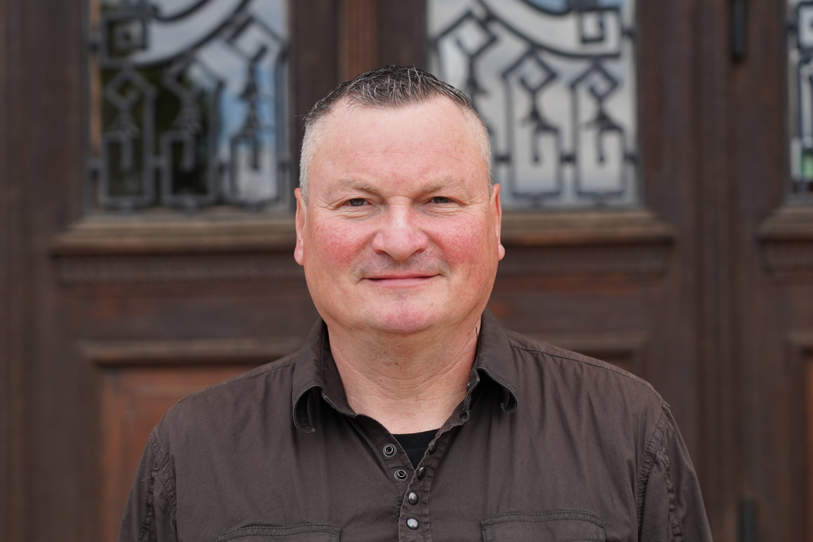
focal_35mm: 104
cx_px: 406
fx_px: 2349
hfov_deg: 19.6
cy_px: 271
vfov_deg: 13.2
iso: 1000
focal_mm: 104
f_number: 5.6
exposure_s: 1/1000
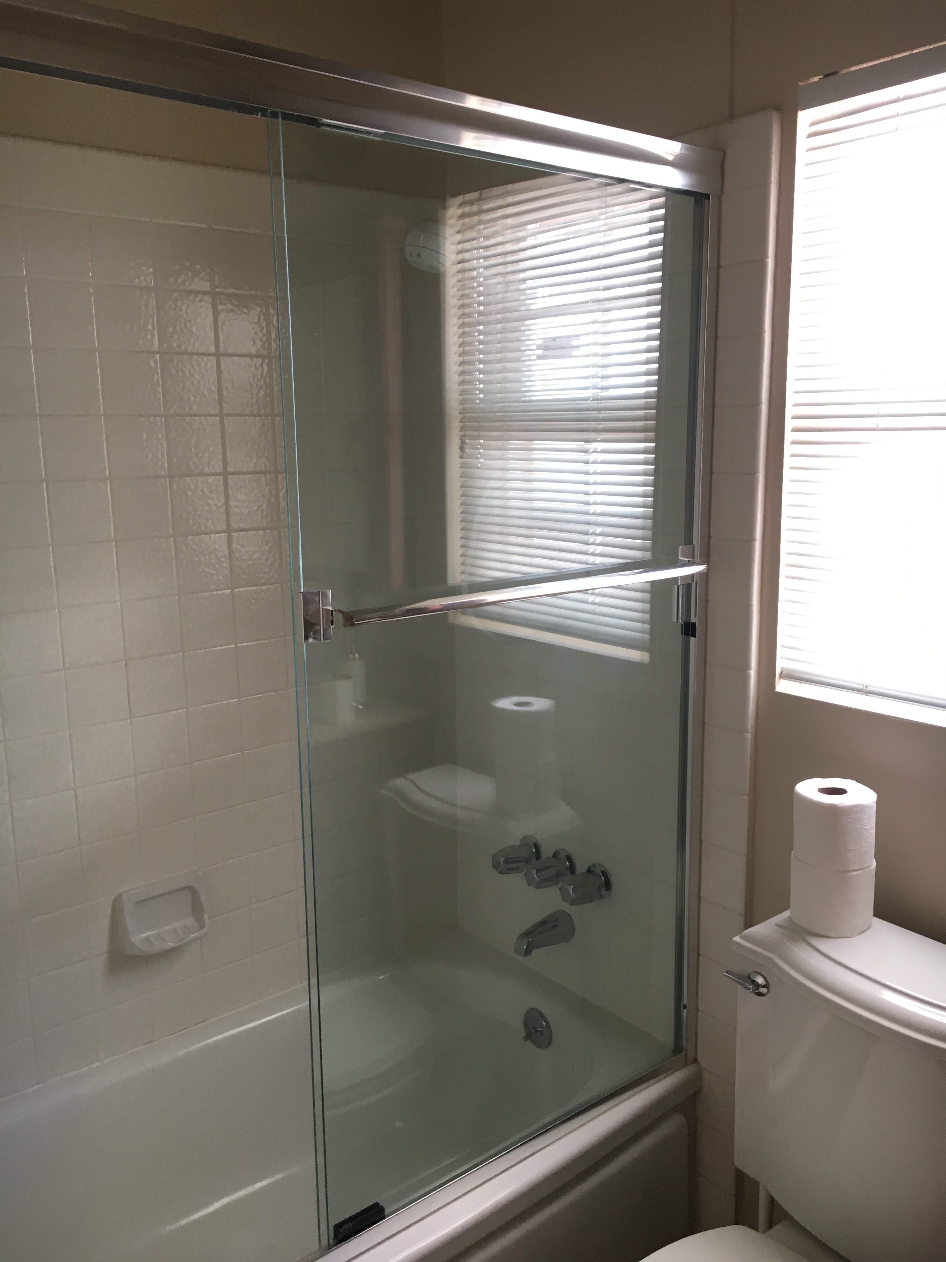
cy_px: 631
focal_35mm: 29
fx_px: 1057
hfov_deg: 48.2
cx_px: 473
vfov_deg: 61.7
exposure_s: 1/30
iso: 64
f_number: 2.2
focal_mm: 4.15
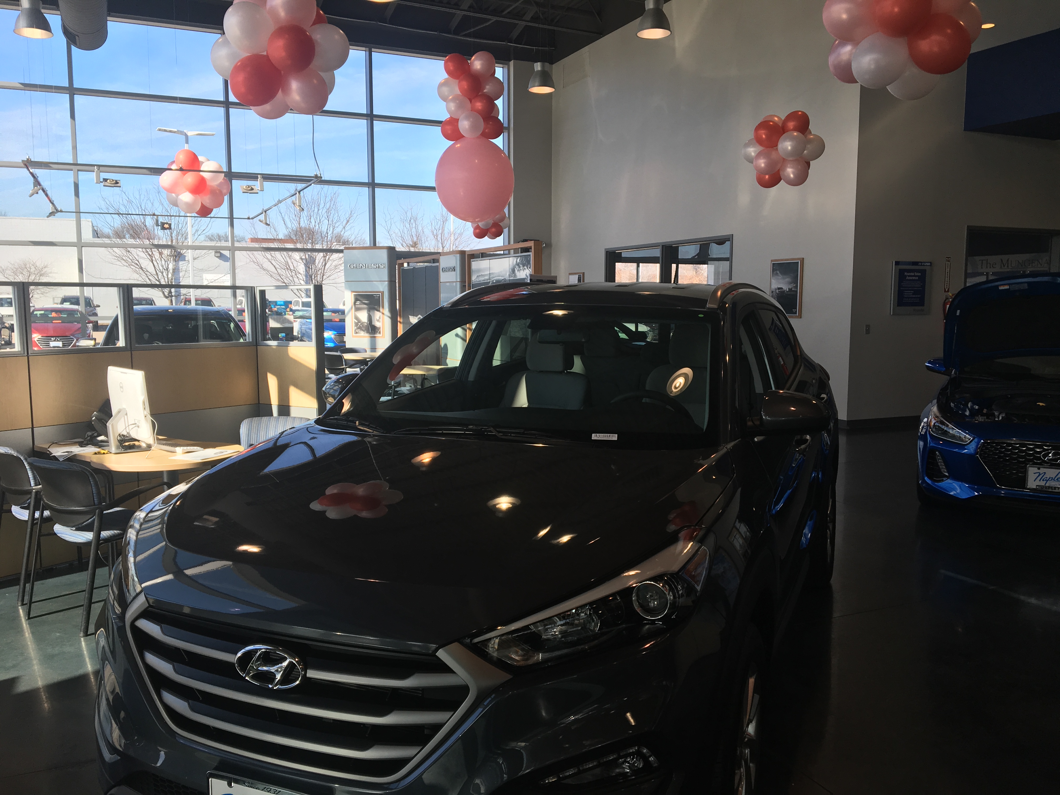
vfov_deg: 48.2
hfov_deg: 61.7
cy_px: 398
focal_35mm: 29
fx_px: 888
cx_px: 530
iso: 25
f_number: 2.2
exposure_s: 1/299
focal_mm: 4.15
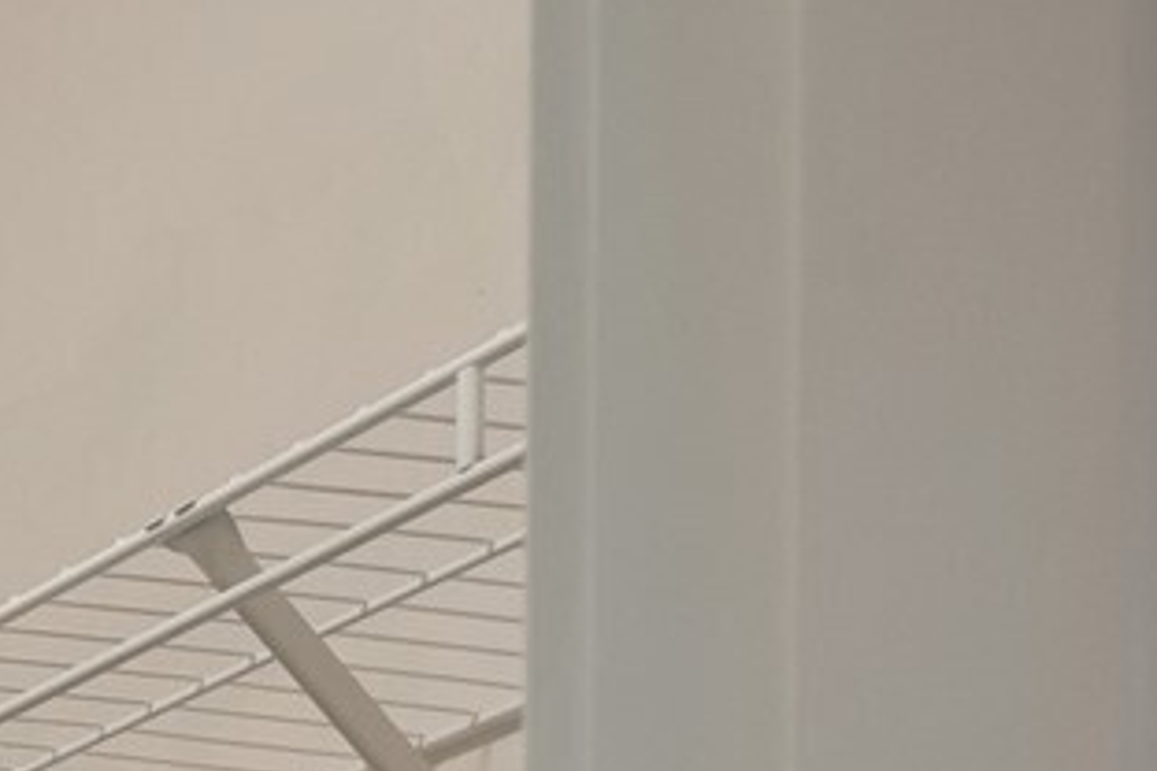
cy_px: 1872
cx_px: -1847
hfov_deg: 13.5
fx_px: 2883
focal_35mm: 90
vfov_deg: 12.1
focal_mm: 16.5
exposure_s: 1/250
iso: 400
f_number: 9
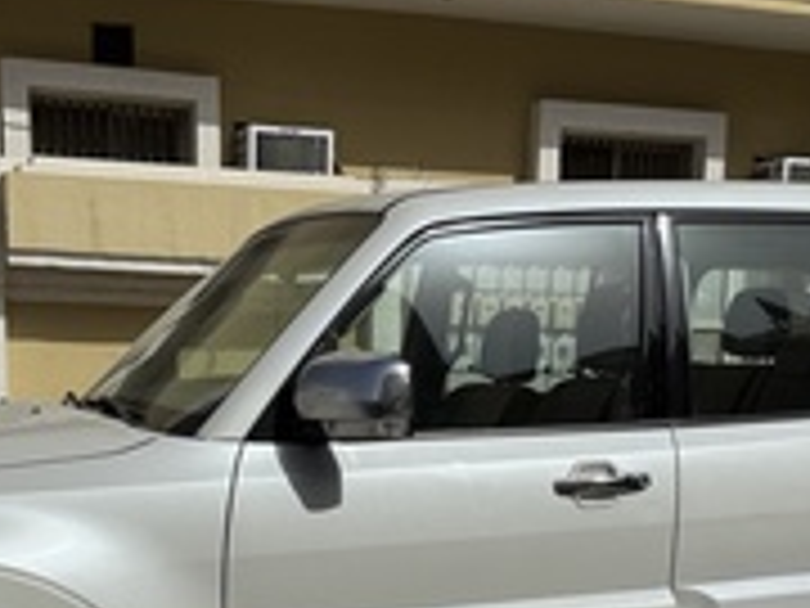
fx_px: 1427
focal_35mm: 61
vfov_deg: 23.3
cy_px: 565
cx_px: 380
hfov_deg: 31.7
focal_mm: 6.76
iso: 80
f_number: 1.78
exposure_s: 1/12346
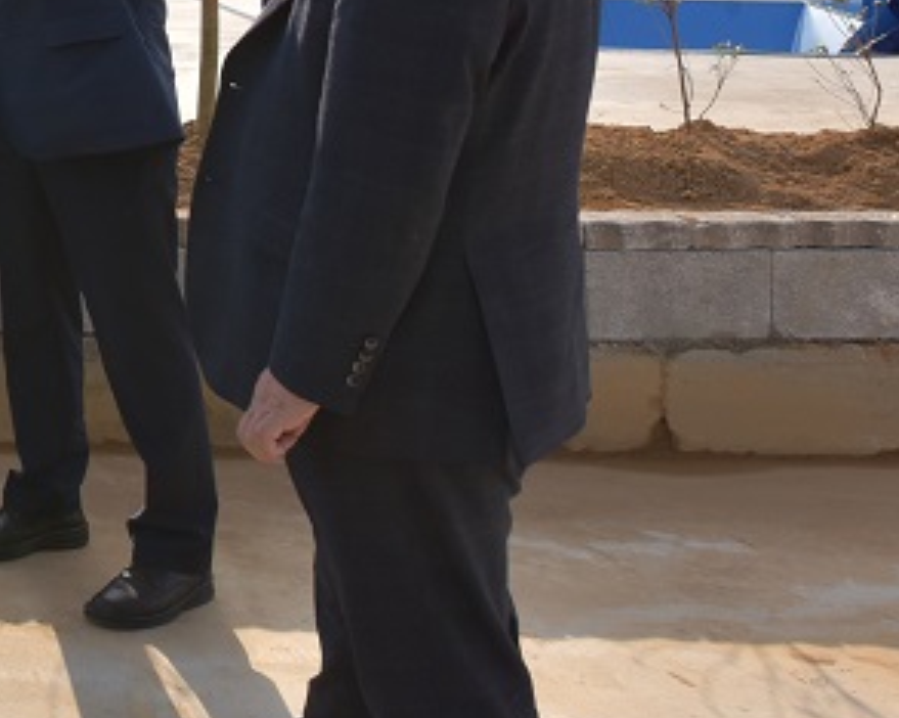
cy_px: -137
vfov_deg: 18.8
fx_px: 2047
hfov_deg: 20.4
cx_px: -531
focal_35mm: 77
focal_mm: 24
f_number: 13
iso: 500
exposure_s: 1/640
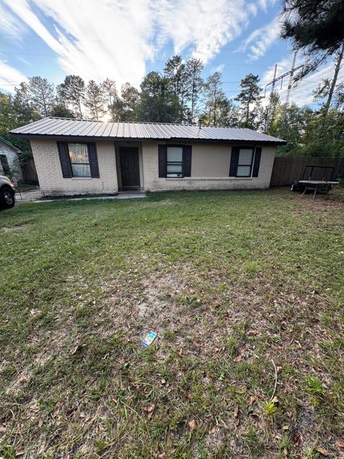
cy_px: 230
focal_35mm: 14
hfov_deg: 85.7
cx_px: 172
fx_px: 186
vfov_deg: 102.1
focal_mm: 2.22
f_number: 2.2
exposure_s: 1/145
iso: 40
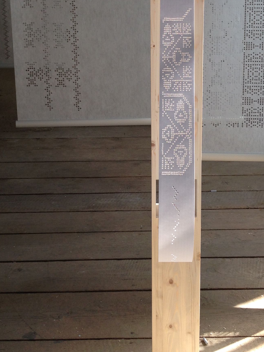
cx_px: 168
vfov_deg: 30.5
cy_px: 76
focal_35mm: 62
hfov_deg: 23.6
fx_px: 630
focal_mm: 4.12
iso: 64
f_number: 2.4
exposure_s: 1/120
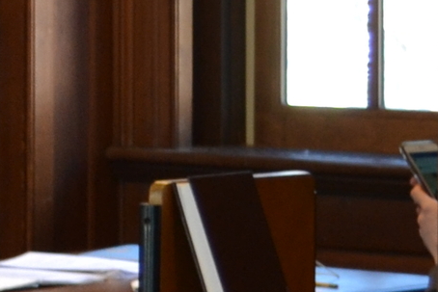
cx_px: -927
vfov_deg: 3.8
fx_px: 4430
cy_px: -126
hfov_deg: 5.3
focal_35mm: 364
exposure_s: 1/40
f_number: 5
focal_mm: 34
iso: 400
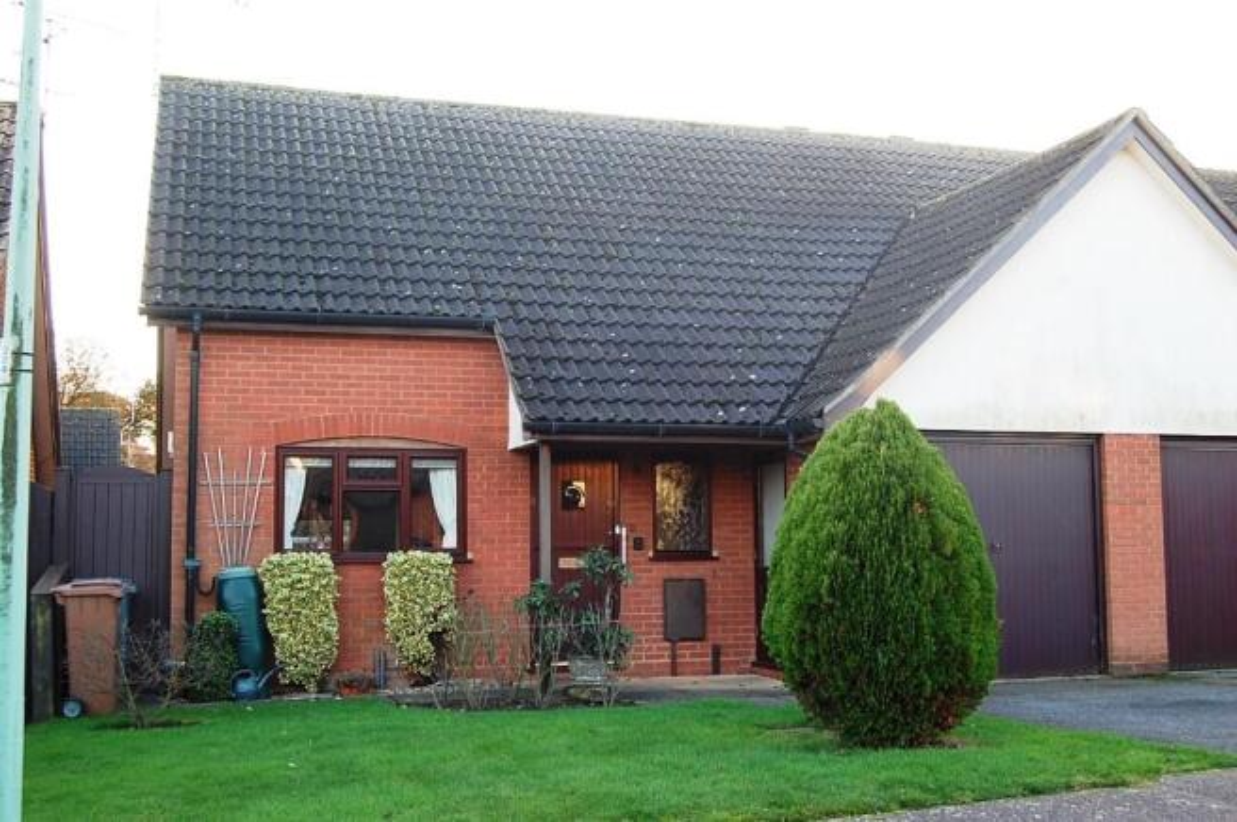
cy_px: 411
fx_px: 1339
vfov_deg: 34.1
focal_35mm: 39
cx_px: 618
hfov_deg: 49.6
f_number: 6.3
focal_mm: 26
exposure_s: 1/25
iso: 200
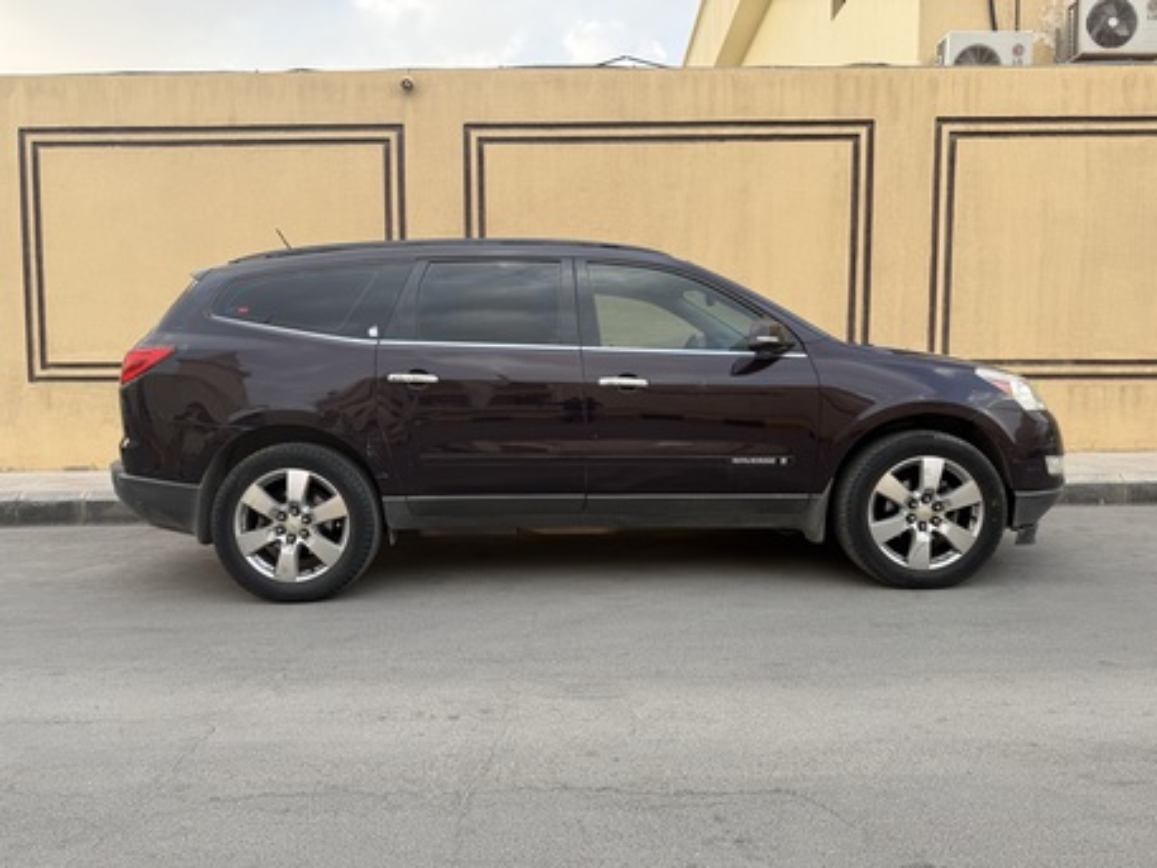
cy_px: 434
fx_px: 802
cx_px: 578
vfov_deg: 56.8
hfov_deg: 71.6
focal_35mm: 24
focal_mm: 6.76
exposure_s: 1/217
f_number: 1.78
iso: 64
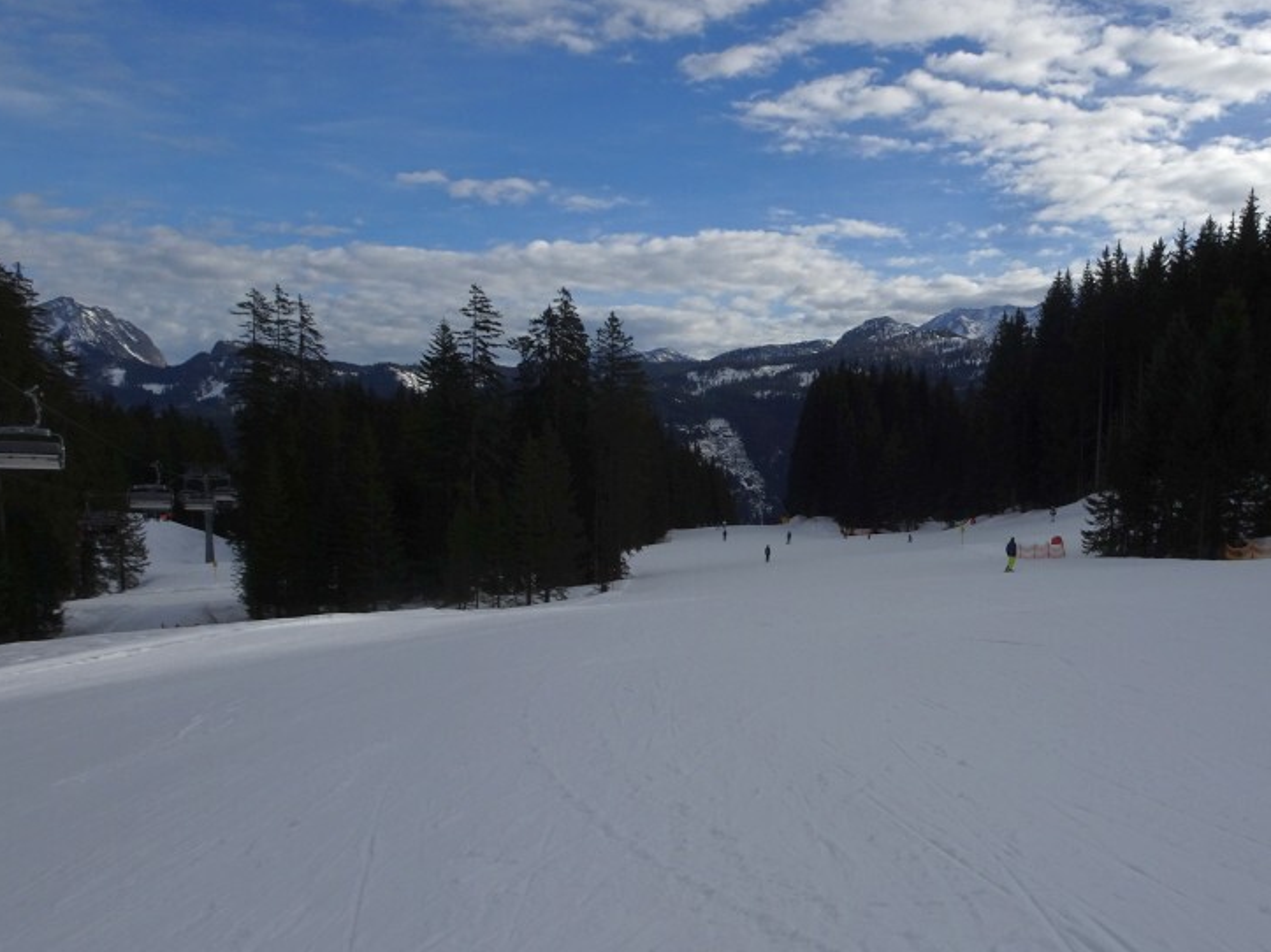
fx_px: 1248
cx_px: 835
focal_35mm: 34
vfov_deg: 41.4
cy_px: 615
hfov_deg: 53.0
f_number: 3.5
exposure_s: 1/2000
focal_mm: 4.1
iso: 80
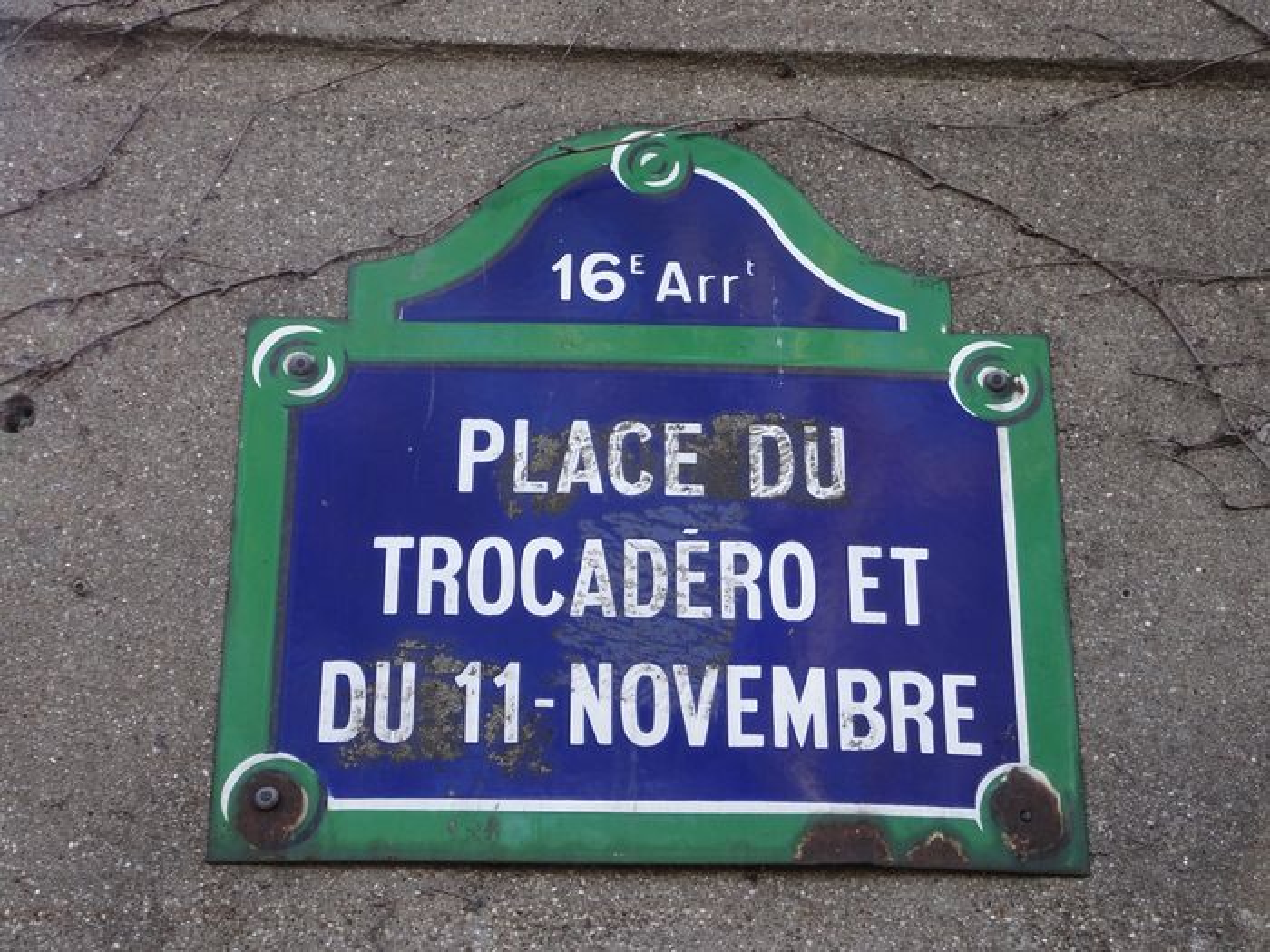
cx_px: 635
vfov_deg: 21.6
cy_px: 476
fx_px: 2495
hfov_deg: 28.6
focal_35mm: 68
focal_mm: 11.66
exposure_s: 1/80
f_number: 4.5
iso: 125
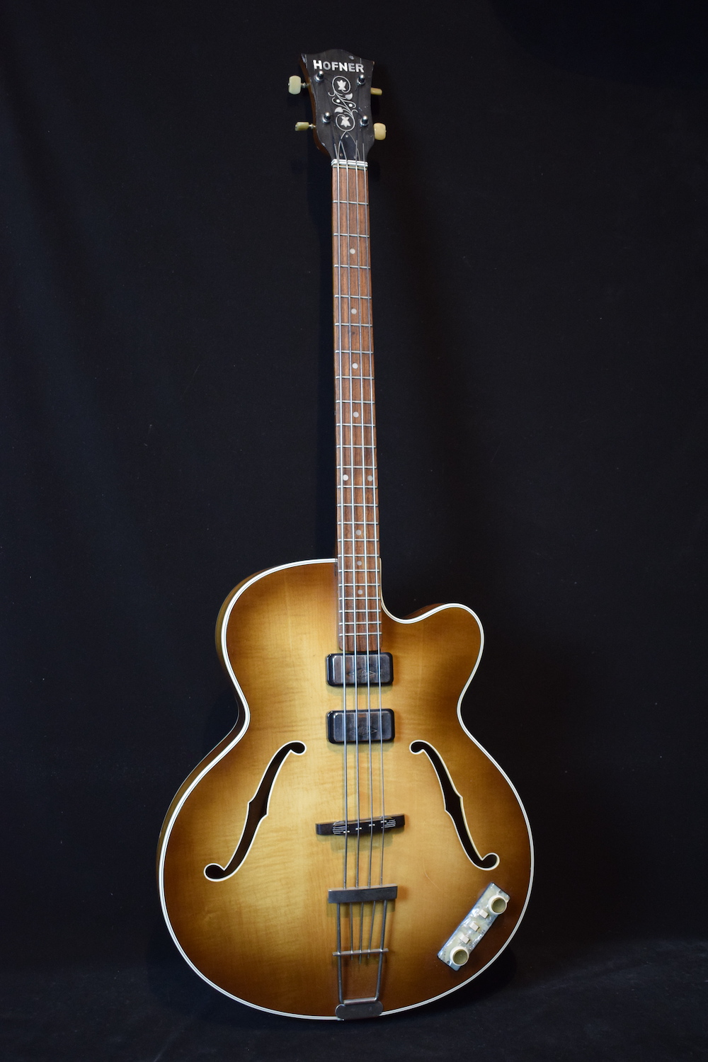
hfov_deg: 34.2
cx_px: 354
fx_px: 1150
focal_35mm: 39
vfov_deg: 49.6
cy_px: 531
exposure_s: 1/30
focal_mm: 26
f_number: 4
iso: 1800
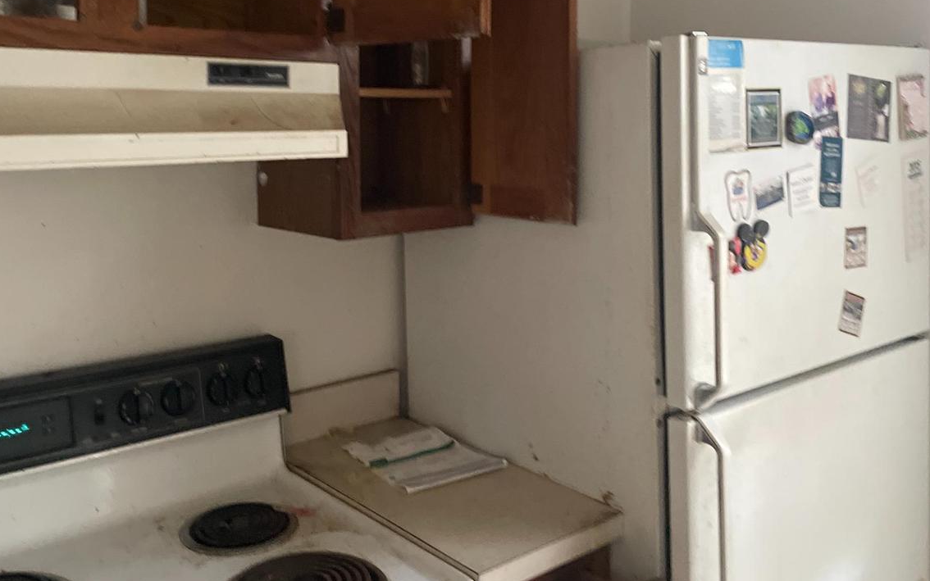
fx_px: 887
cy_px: 155
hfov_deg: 55.2
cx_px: 415
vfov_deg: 35.6
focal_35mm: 35
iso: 640
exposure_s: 1/30
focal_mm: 4.2
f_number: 1.6
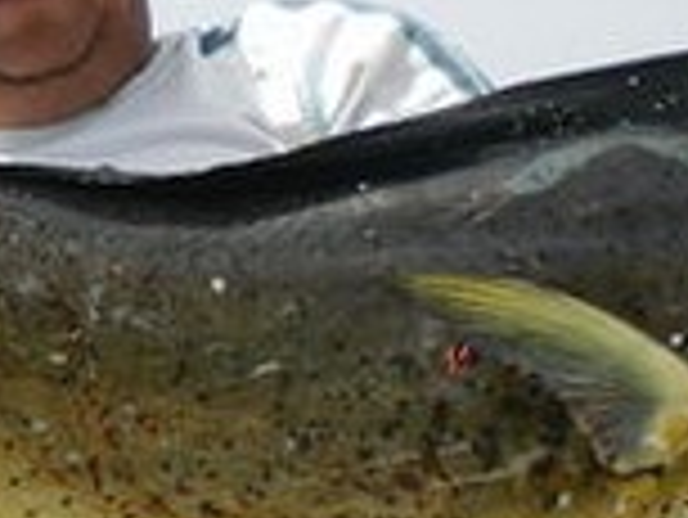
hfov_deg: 13.2
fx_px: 2944
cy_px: 113
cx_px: 81
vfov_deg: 10.0
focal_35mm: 148
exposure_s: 1/400
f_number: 4.6
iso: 50
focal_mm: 6.3
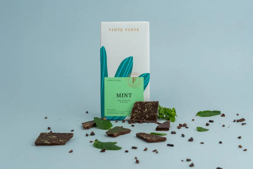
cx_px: 126
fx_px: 404
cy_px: 83
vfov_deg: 23.6
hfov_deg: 34.8
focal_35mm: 57
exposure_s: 1/160
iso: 640
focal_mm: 54.4
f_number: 13
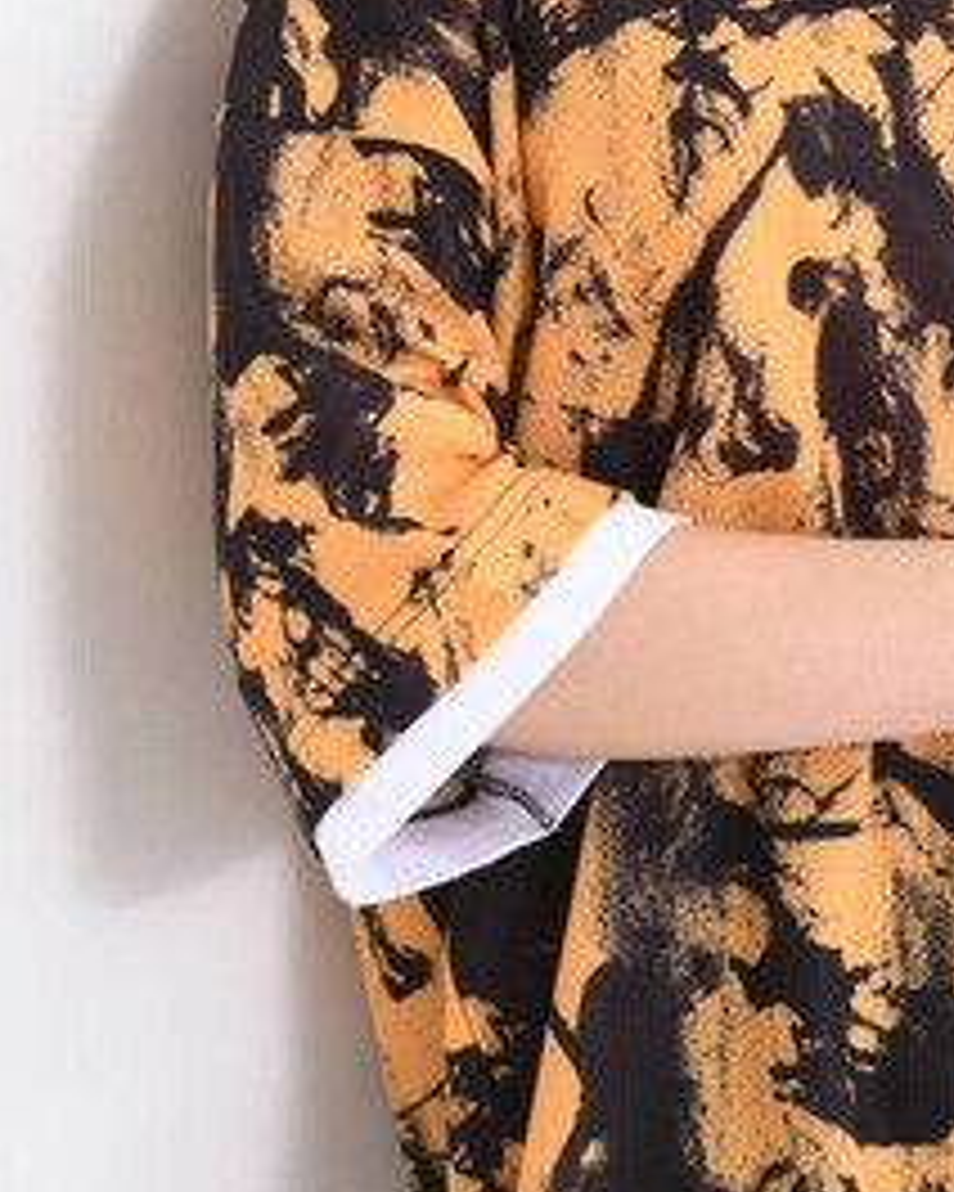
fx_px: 5153
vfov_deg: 13.2
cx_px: 976
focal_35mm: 146
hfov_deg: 10.5
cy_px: 382
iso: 160
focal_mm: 55
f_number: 6.3
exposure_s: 1/125
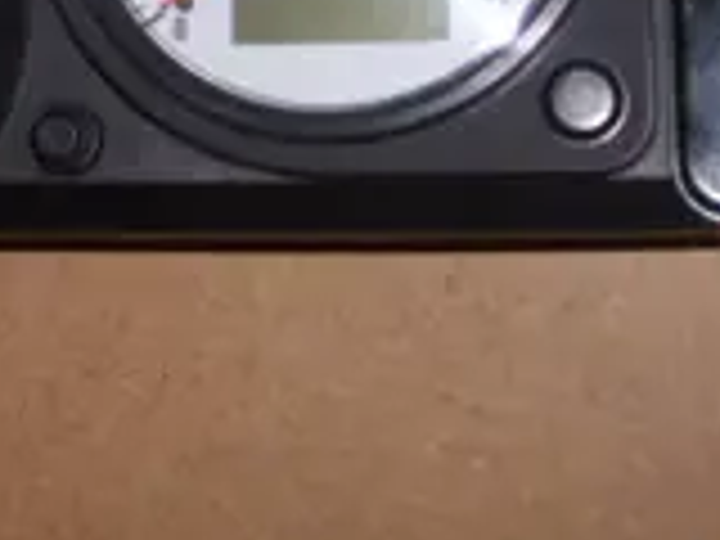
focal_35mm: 105
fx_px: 2184
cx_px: 32
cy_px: -122
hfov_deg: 18.3
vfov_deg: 13.7
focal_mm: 5.8
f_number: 7.1
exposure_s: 1/30
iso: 50
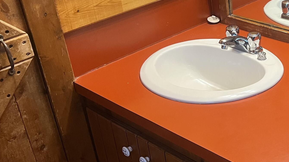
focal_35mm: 63
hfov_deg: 31.6
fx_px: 483
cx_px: 264
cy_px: 66
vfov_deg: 19.1
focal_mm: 5.1
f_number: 1.6
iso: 320
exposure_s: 1/60
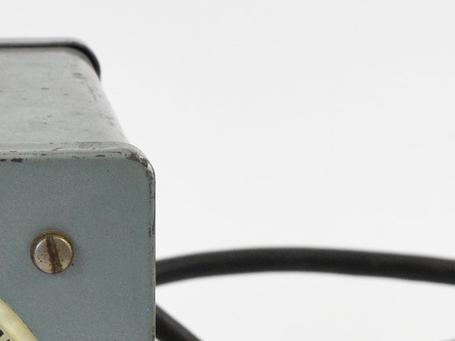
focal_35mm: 286
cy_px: 432
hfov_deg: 6.9
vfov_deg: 5.2
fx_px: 3755
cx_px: 16
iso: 2000
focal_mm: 55
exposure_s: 1/250
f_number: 8
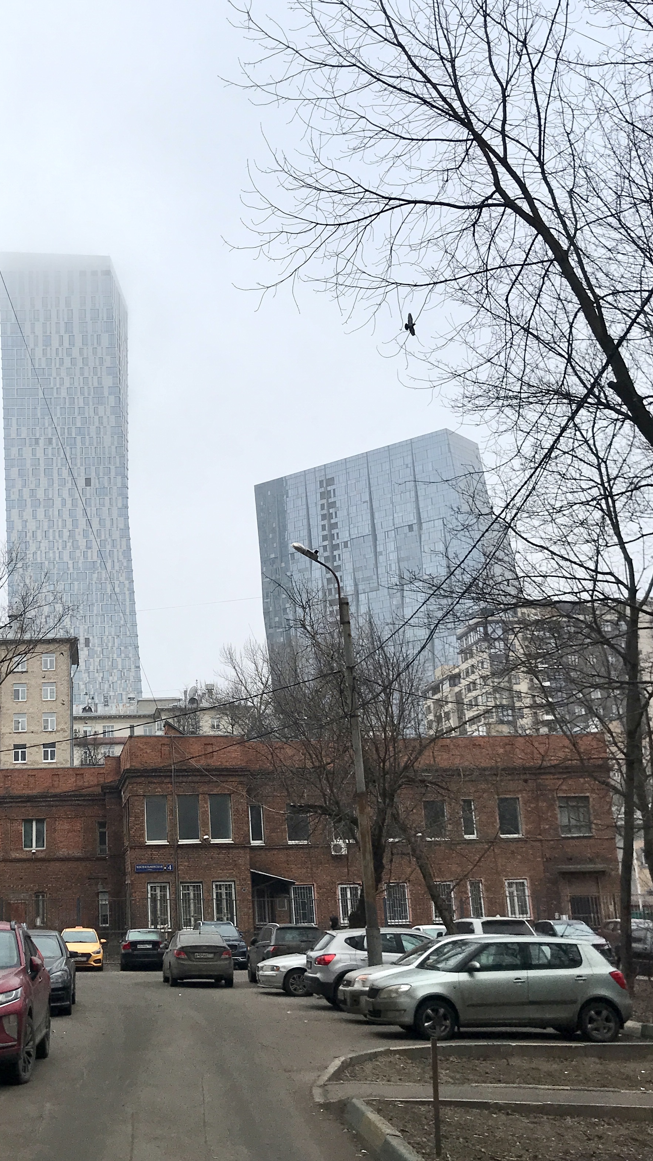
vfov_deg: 51.6
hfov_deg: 29.7
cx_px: 122
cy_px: 547
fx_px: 1201
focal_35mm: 39
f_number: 1.8
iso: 20
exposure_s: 1/805
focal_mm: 3.99
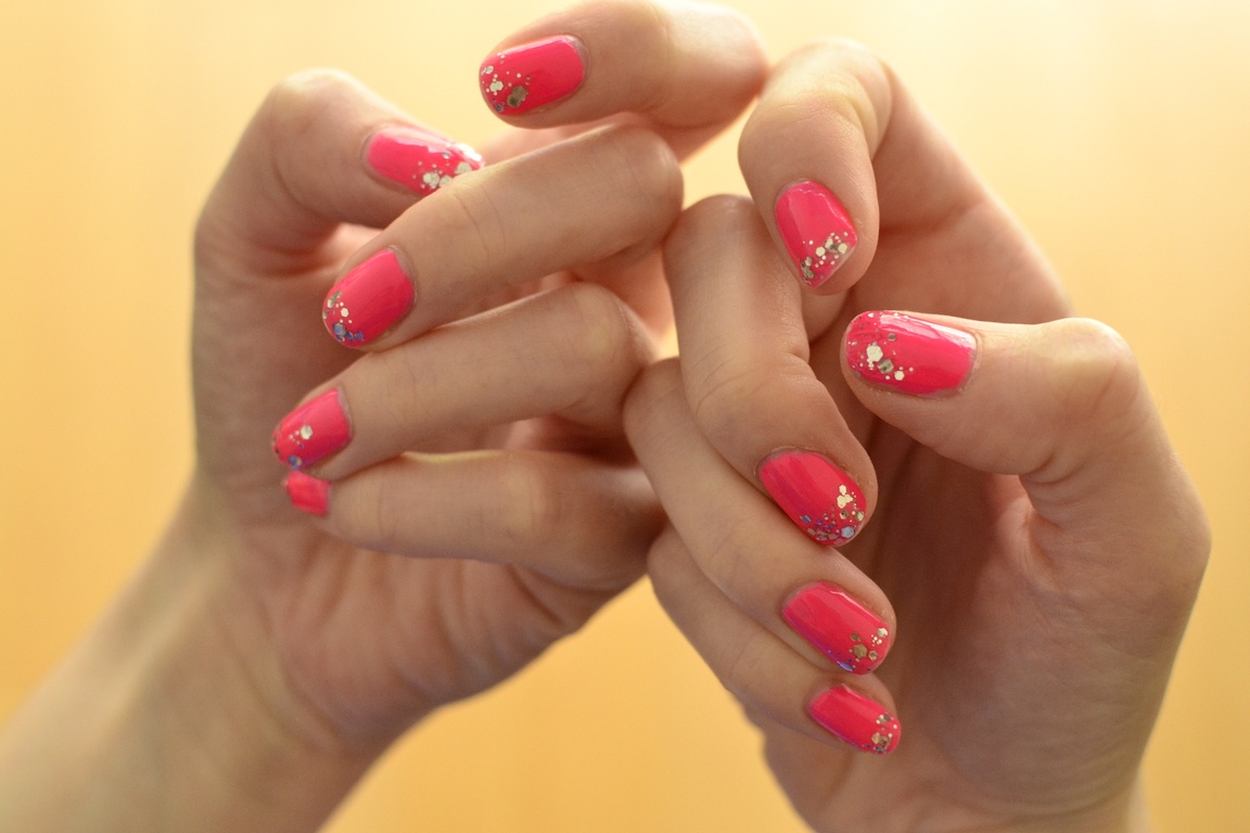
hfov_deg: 37.9
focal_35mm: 52
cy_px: 416
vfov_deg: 25.8
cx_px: 625
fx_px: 1823
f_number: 3.5
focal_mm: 35
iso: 1250
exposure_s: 1/250
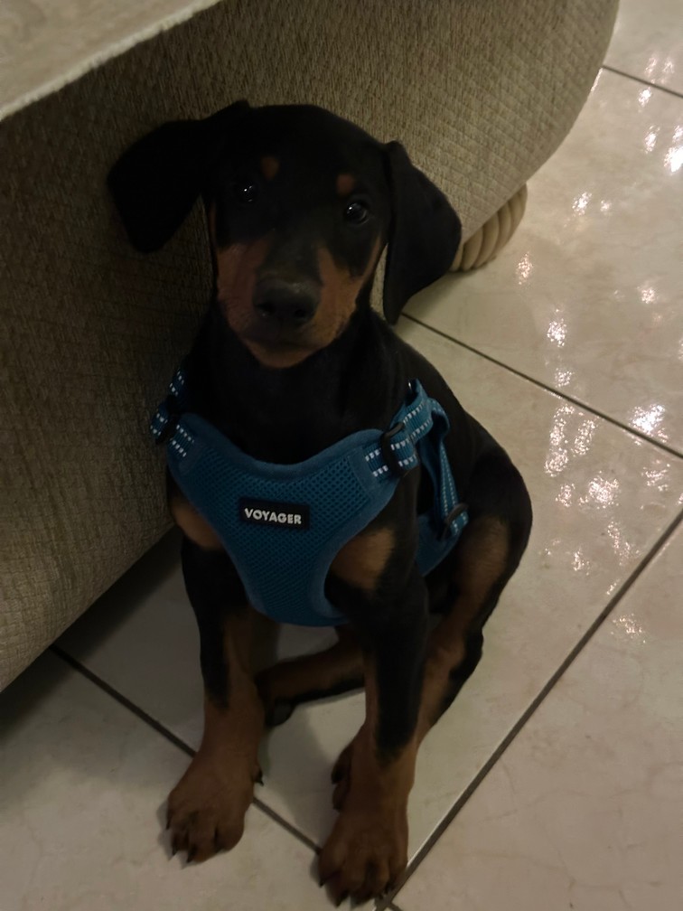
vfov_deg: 39.7
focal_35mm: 48
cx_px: 342
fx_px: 1263
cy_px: 456
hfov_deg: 30.3
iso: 800
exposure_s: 1/15
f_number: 1.78
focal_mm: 6.86
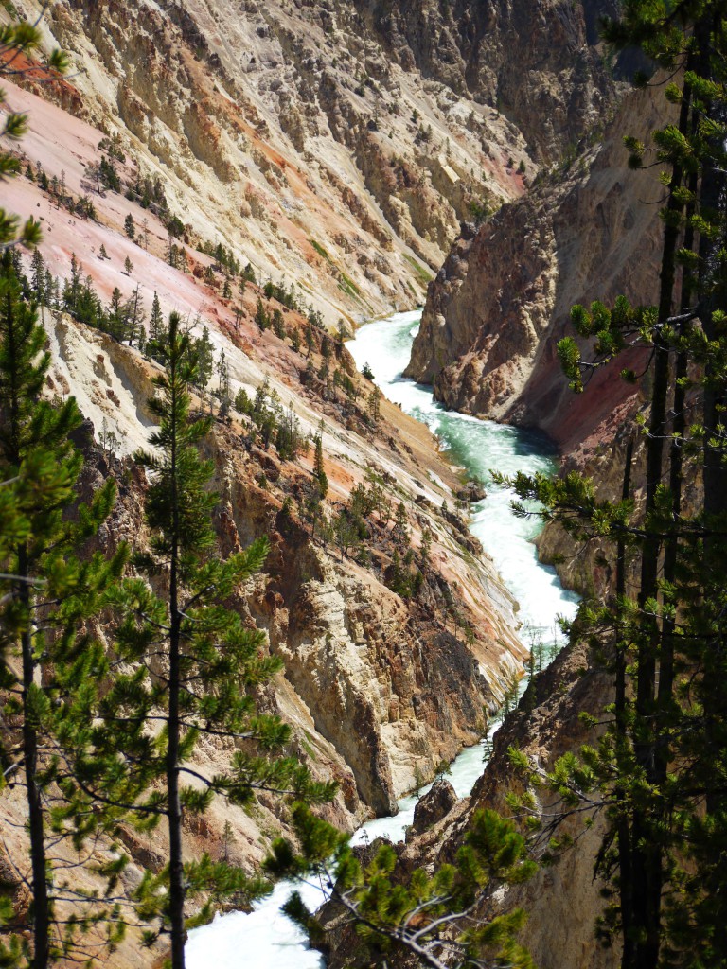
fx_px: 2520
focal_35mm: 90
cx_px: 364
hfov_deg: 16.4
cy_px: 484
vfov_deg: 21.8
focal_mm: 45
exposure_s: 1/320
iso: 160
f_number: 5
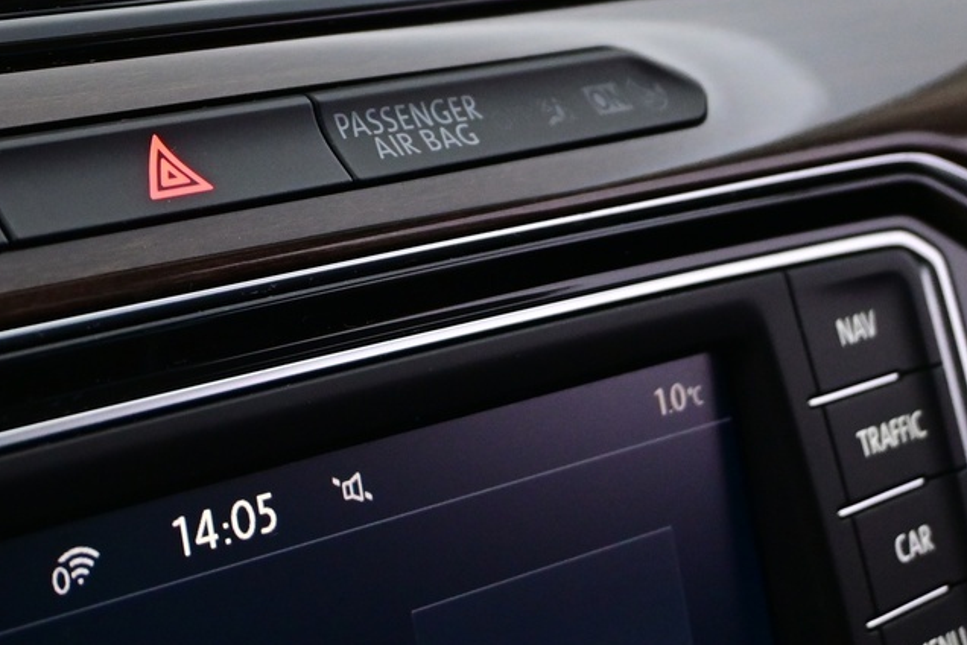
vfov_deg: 16.6
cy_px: -23
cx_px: -58
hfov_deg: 23.9
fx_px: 2156
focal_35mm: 80
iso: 1400
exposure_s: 1/30
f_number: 4
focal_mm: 21
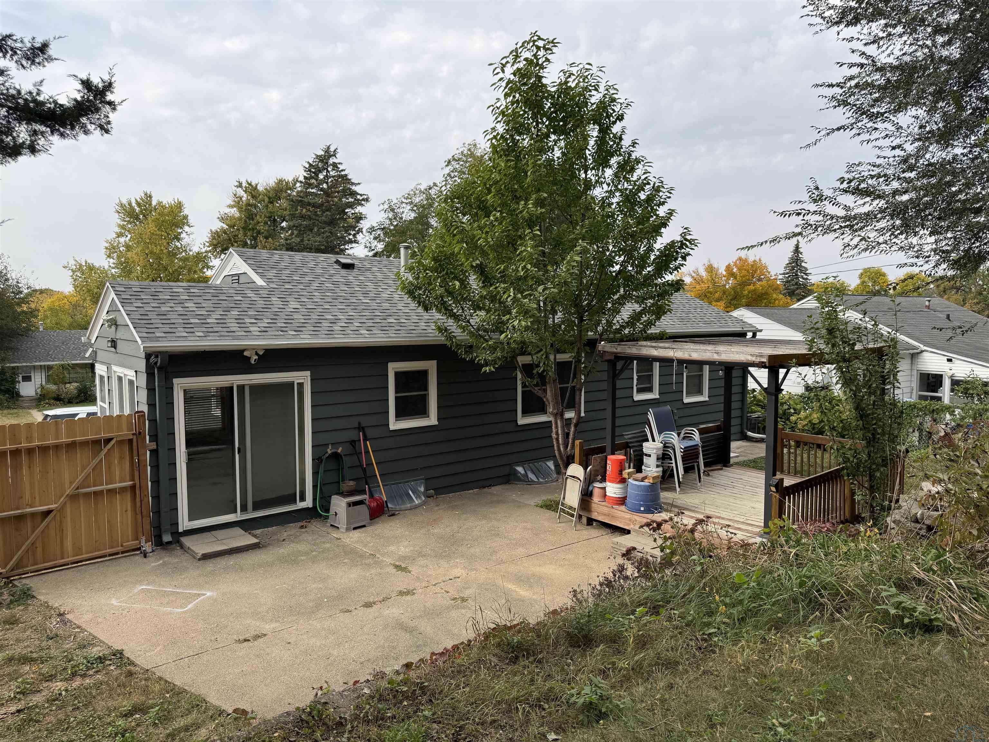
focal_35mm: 24
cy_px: 371
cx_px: 494
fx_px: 686
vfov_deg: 56.8
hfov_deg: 71.6
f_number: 1.78
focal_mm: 6.76
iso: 80
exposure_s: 1/2959
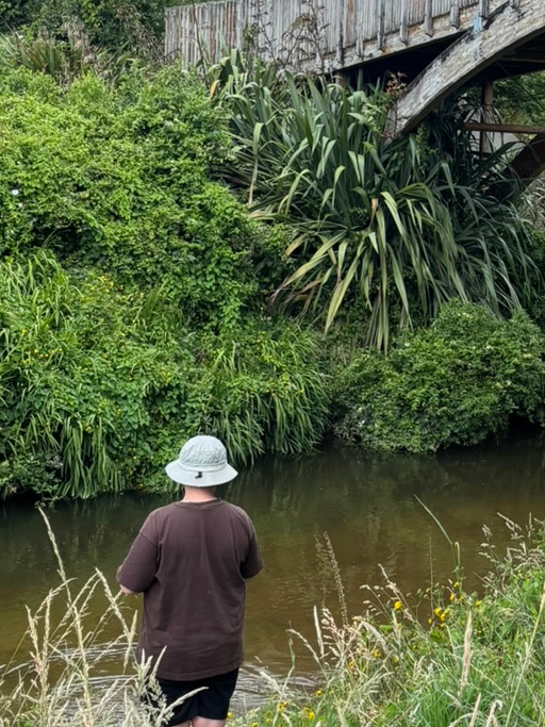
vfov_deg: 24.9
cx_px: 496
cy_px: 264
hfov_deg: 18.6
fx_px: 1638
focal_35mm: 78
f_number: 1.6
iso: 50
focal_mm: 5.96
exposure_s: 1/1139
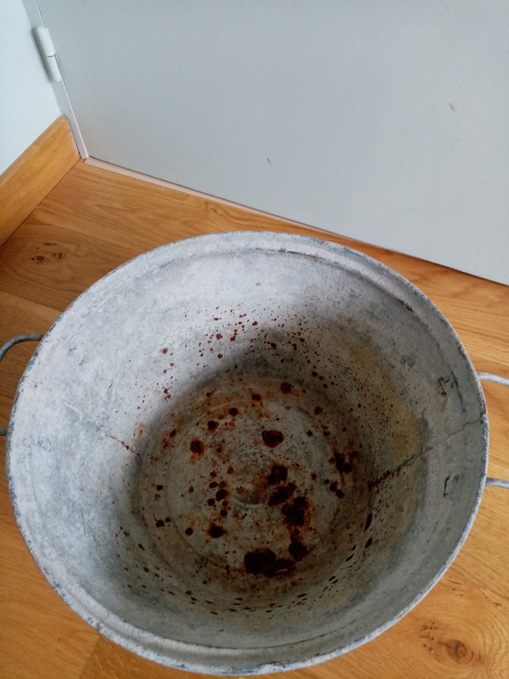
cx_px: 254
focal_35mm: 26
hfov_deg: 53.1
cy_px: 340
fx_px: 510
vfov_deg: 67.3
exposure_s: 1/25
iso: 368
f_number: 1.8
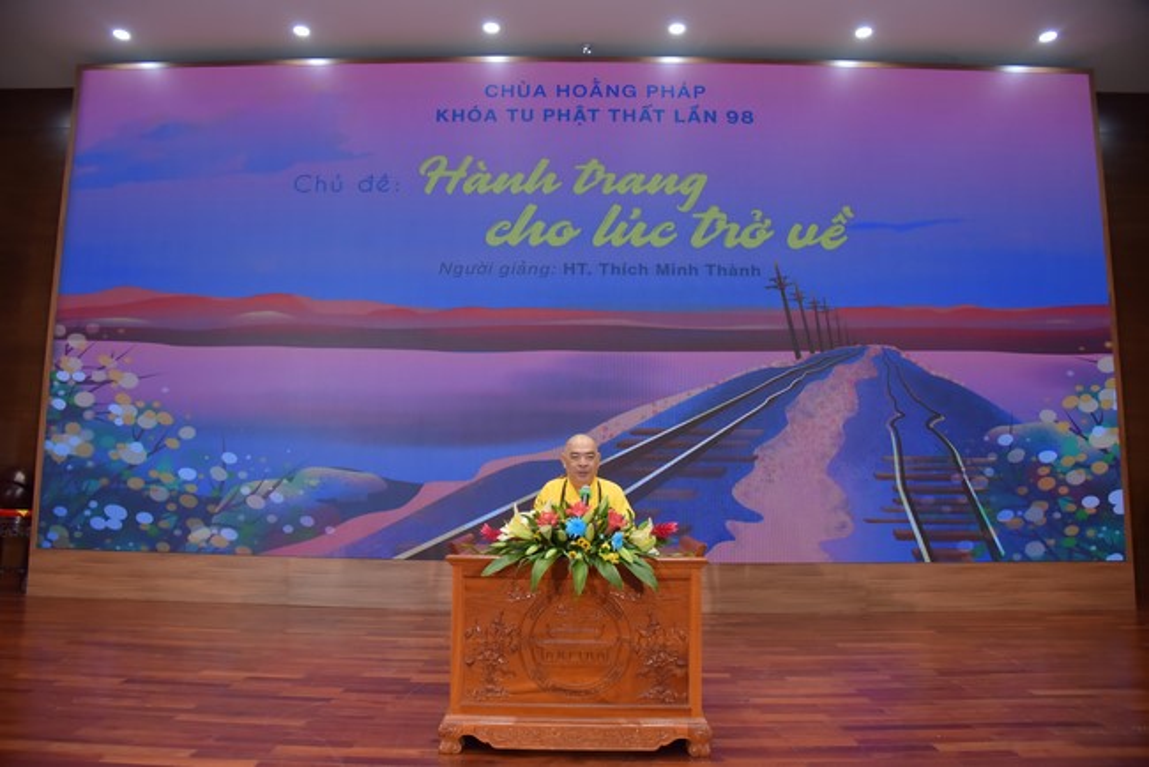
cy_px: 384
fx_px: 766
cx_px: 574
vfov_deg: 53.2
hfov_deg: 73.7
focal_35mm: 24
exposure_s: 1/160
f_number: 5.6
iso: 1250
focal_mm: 24
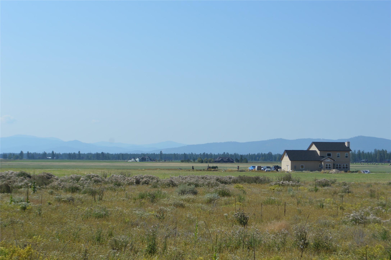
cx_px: 196
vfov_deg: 20.6
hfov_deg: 30.5
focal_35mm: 66
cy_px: 130
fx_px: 716
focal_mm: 44
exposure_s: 1/320
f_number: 9
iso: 100
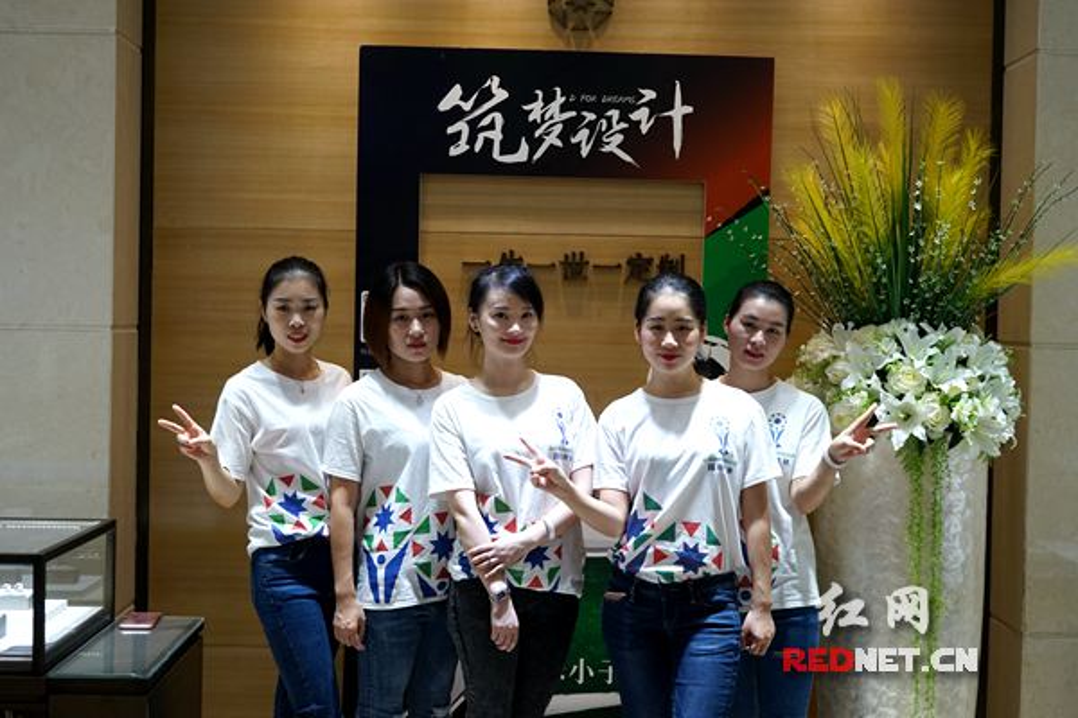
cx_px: 539
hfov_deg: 41.1
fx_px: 1437
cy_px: 359
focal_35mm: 48
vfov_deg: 28.1
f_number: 4.5
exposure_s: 1/200
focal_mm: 48
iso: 640
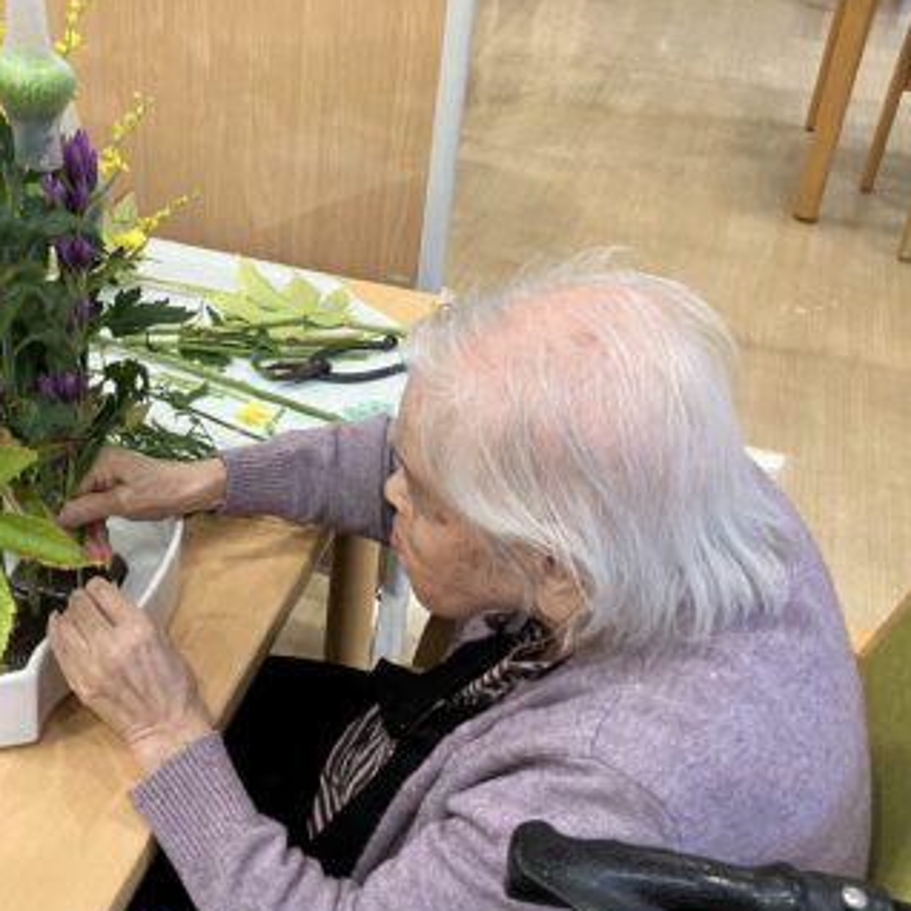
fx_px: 1251
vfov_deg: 40.0
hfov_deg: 39.5
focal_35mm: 42
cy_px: 431
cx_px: 289
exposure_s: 1/60
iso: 160
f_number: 1.8
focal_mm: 3.99
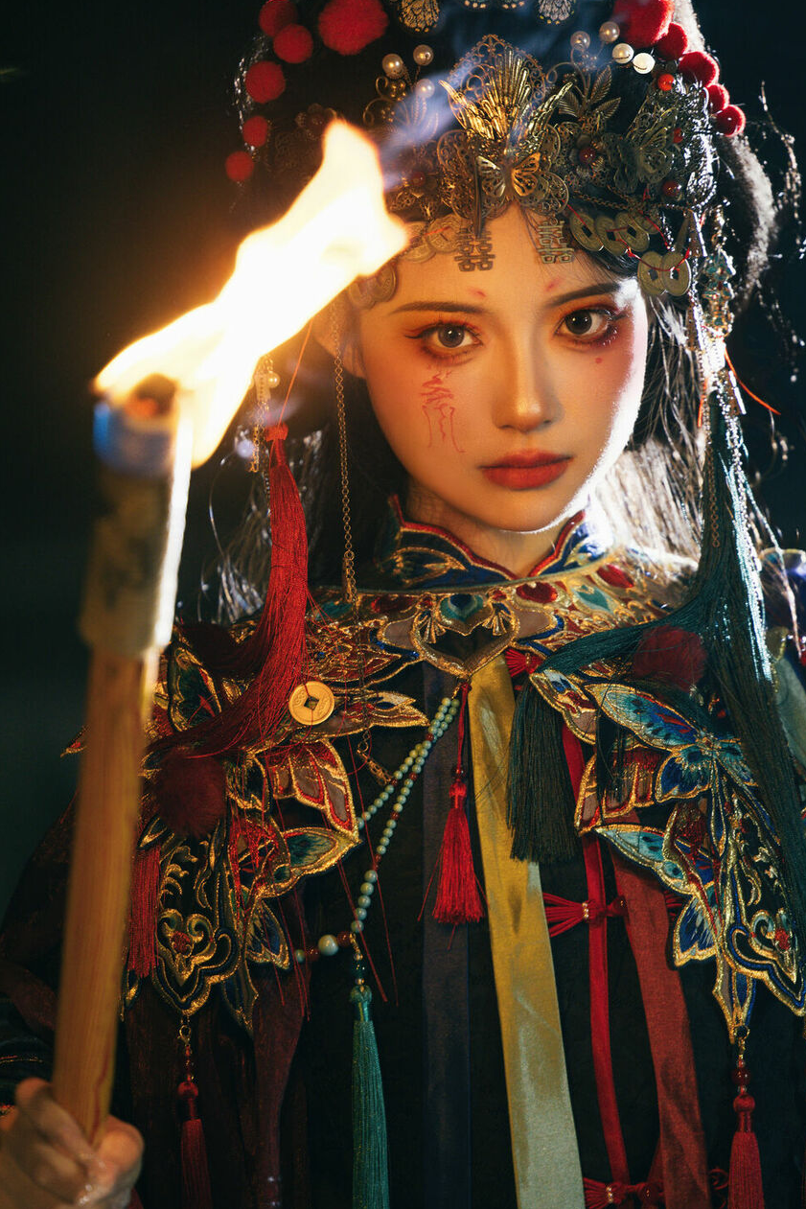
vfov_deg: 9.1
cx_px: 433
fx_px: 7587
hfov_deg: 6.1
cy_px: 620
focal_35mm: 226
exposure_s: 1/125
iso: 1000
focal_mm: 182
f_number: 2.8
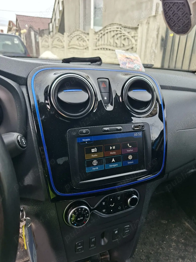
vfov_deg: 73.9
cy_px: 131
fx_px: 174
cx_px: 98
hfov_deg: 58.9
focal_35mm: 23
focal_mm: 5.54
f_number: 1.8
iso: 50
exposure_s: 1/370
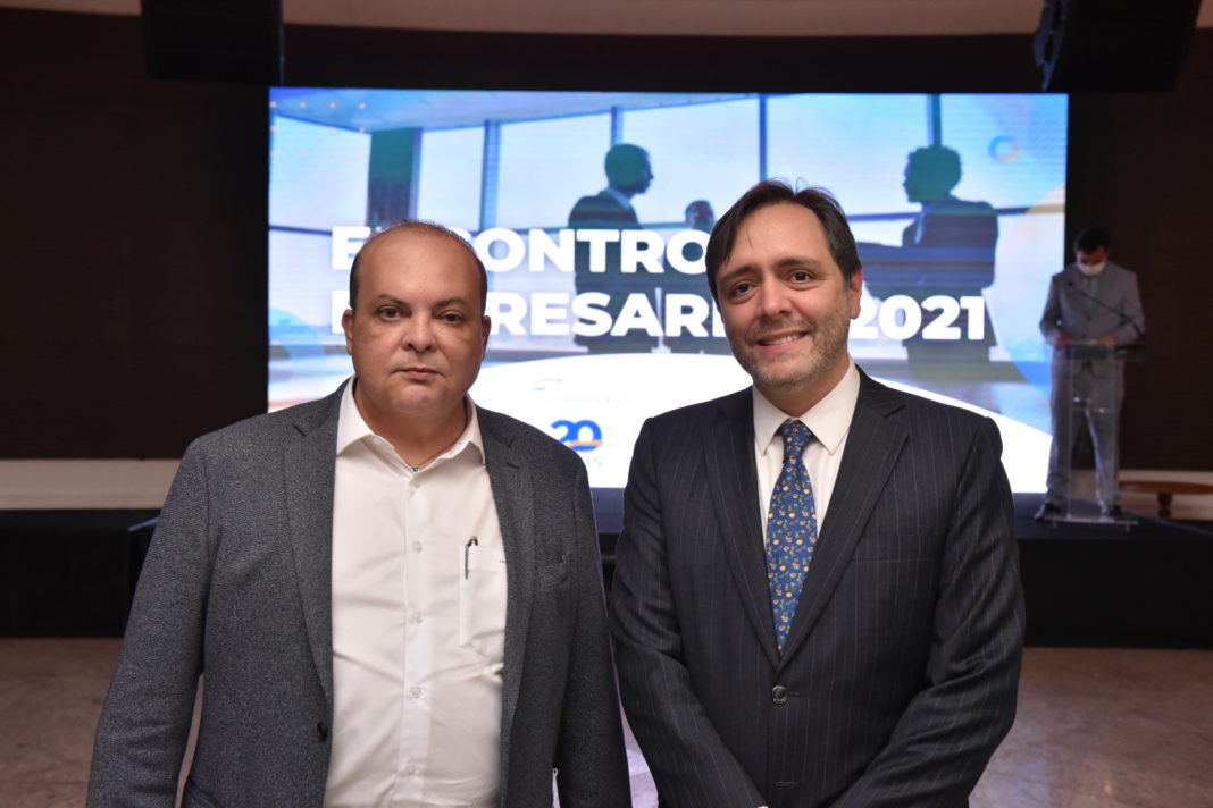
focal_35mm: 44
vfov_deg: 30.5
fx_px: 1482
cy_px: 404
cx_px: 606
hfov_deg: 44.5
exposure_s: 1/200
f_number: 6.3
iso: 3200
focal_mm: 44
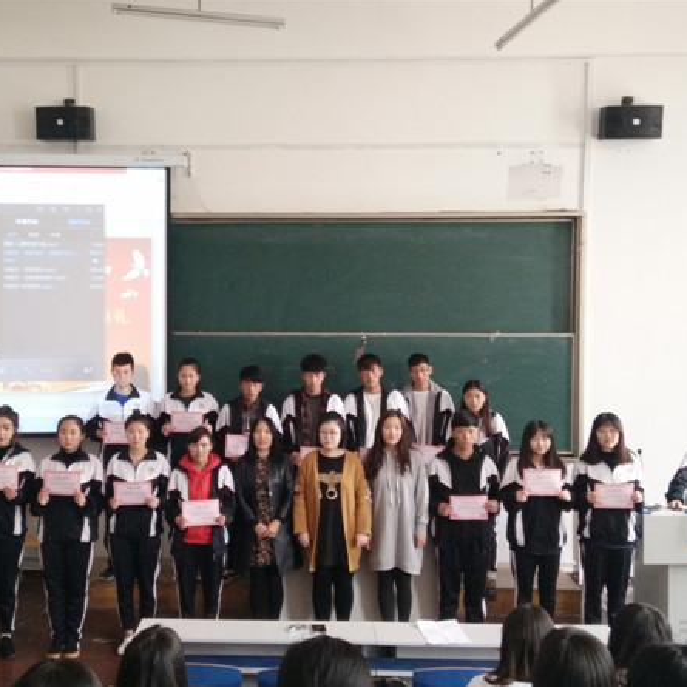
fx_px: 561
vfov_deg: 62.9
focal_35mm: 25
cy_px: 344
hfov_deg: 62.0
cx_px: 256
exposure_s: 1/33.3
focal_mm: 3.66
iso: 204
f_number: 2.2
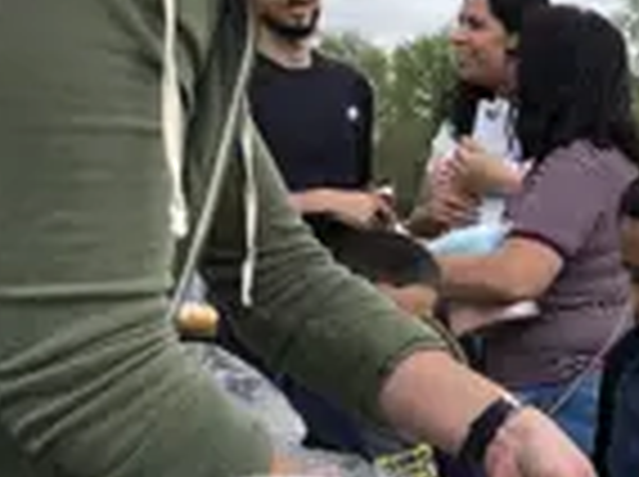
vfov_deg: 18.6
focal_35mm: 79
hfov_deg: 22.1
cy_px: 184
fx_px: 1456
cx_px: 846
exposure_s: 1/917
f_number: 1.8
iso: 20
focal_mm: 3.99
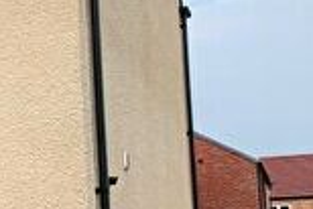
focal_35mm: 123
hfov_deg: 14.7
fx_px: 1070
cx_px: -236
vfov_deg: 11.1
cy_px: 159
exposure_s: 1/1468
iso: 25
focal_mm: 4.25
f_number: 1.8
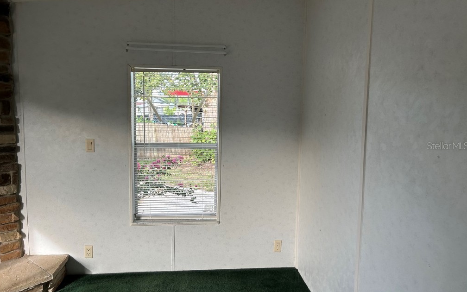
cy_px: 146
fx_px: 356
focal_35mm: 28
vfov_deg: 44.5
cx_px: 234
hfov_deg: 66.5
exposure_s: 1/121
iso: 64
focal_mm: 5.7
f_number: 1.5
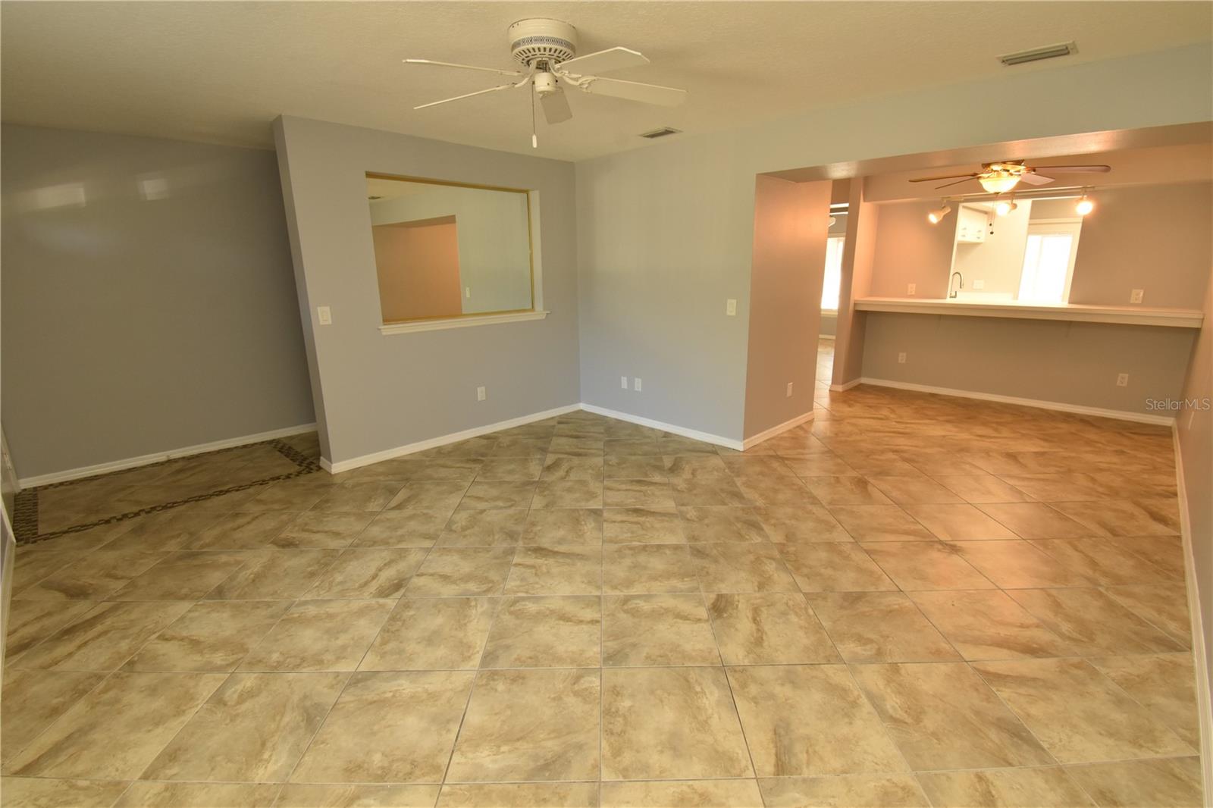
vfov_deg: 77.3
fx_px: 505
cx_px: 606
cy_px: 404
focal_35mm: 15
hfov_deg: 100.4
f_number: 10
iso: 640
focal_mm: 10
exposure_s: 1/15
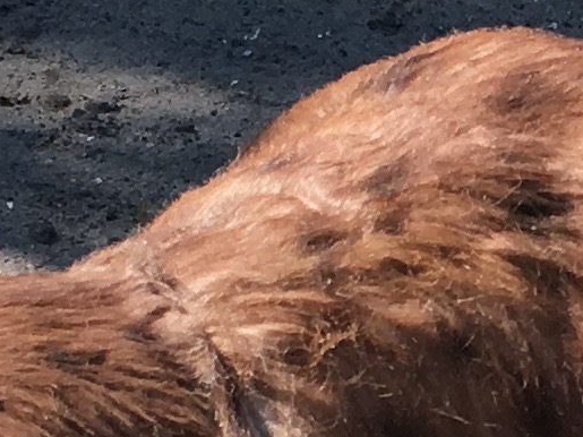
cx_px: 854
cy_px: 472
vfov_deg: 6.5
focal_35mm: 227
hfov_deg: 8.5
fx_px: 3822
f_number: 2.2
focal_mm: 4.15
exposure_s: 1/810
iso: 25
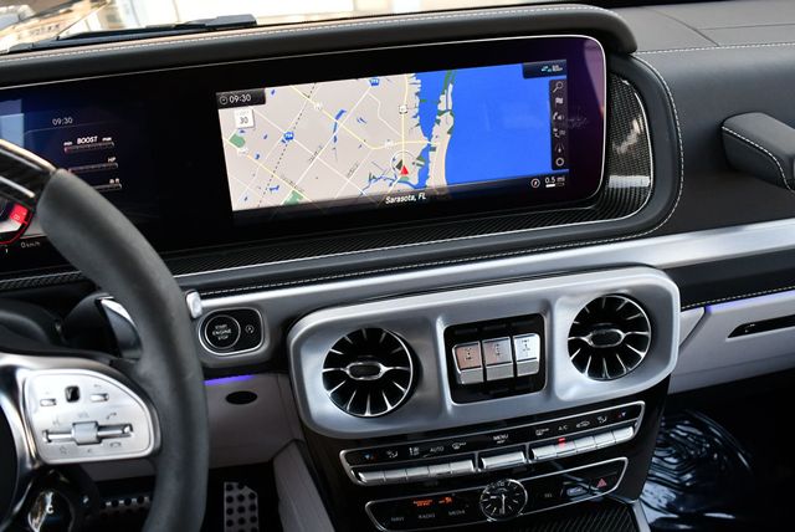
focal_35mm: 36
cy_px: 266
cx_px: 398
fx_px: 796
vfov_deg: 36.9
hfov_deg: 53.1
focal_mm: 18
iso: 800
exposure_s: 1/250
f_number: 3.5
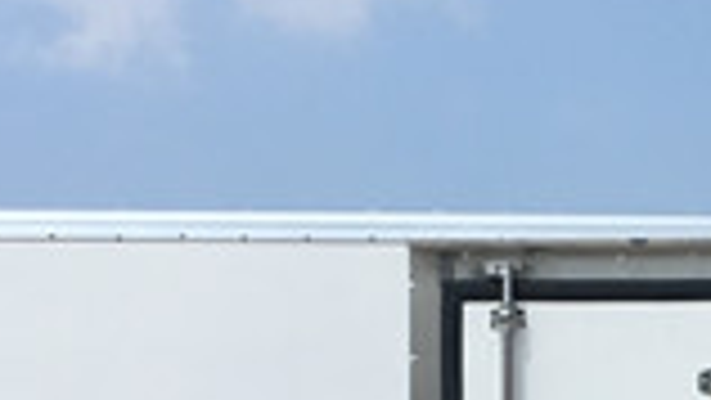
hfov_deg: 14.9
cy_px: 733
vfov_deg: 8.2
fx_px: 2678
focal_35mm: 142
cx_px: 698
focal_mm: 4.15
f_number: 2.2
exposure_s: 1/1451
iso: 25
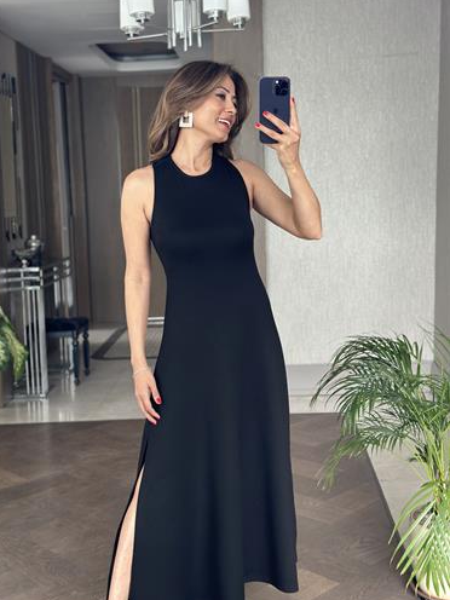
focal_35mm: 49
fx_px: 849
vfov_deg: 38.9
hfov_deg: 29.7
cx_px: 221
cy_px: 301
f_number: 1.78
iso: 125
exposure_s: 1/73
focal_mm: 6.86
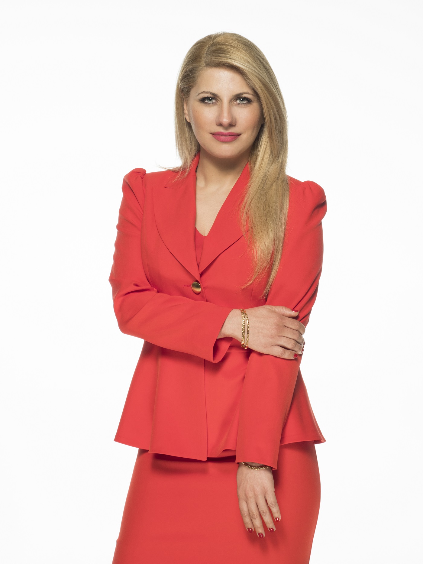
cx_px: 212
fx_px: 1857
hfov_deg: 13.0
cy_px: 282
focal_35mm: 114
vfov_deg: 17.3
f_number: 11
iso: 200
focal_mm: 57
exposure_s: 1/125
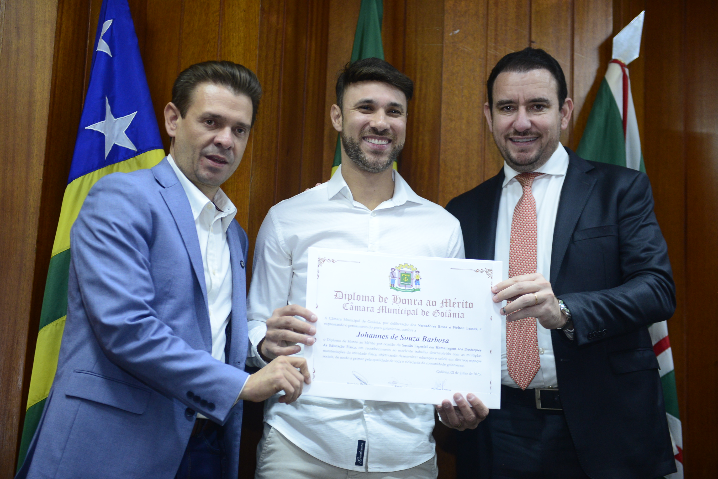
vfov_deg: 21.9
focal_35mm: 62
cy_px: 240
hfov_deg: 32.4
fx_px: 1237
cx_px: 359
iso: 2000
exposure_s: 1/125
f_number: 4
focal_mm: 62
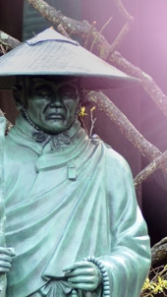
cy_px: 265
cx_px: 97
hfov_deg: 2.5
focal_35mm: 479
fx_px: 3769
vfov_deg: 4.5
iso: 400
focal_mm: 90
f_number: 4
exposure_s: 1/60
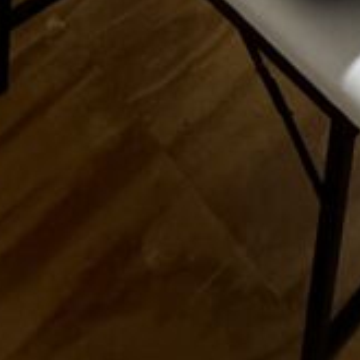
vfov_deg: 14.5
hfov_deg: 22.4
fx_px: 906
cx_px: 142
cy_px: -511
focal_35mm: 77
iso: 320
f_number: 2.2
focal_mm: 2.22
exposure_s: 1/50
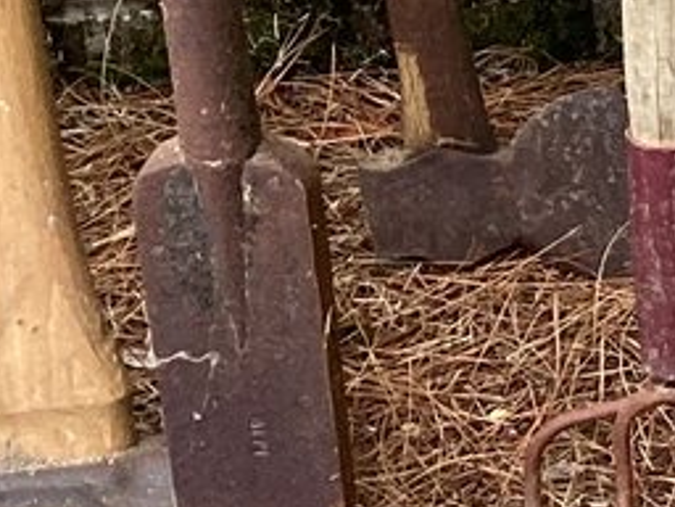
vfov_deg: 8.1
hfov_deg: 9.6
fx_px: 3568
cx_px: 1594
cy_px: -33
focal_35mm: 183
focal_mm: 3.3
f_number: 2.4
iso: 32
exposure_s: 1/120
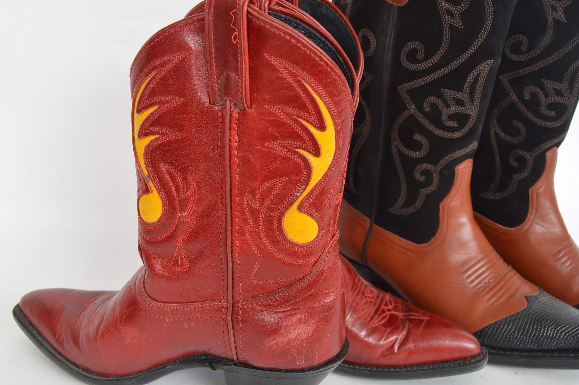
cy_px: 228
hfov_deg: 47.2
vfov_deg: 32.5
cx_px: 231
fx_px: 659
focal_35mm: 41
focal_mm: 22
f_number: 5
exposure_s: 1/160
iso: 200
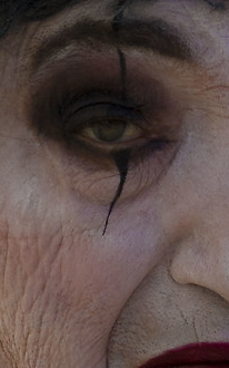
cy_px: 139
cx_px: 47
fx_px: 9565
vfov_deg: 2.2
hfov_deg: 1.4
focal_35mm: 957
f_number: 5
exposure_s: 1/500
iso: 100
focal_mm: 86
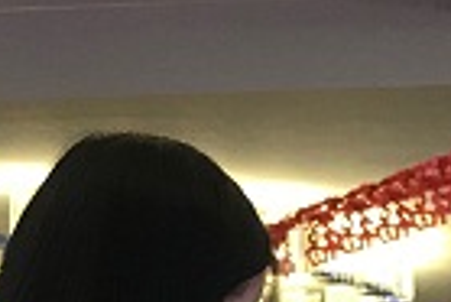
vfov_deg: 7.9
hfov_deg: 12.8
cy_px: 882
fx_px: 1919
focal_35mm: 153
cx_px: 649
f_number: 1.8
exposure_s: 1/33
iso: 40
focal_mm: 3.99
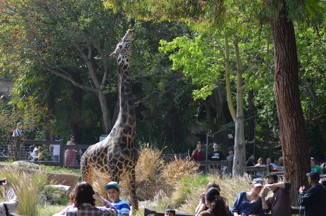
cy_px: 108
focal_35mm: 105
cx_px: 163
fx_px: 949
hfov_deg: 19.5
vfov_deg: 13.0
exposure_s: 1/500
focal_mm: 70
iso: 360
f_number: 5.6
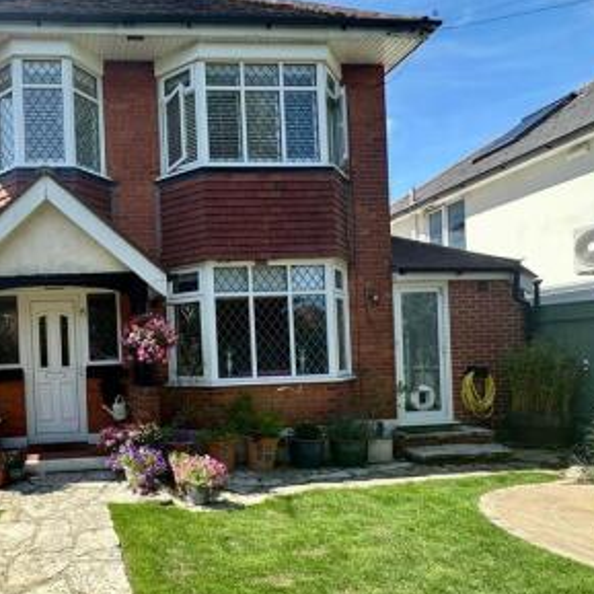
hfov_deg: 57.4
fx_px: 485
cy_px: 367
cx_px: 104
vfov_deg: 62.2
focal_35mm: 25
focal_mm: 2.22
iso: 40
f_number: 2.2
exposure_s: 1/698
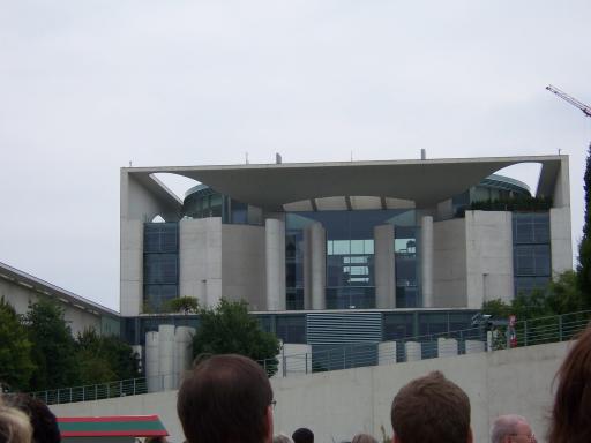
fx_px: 1707
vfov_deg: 14.8
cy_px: 222
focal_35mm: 100
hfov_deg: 19.6
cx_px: 296
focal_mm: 16.6
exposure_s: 1/250
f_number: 4.9
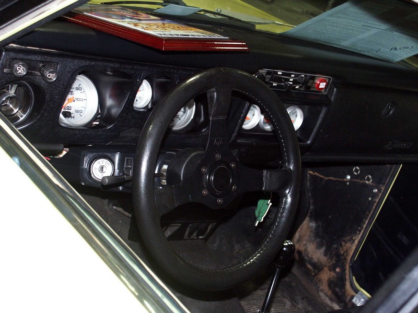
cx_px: 209
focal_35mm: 83
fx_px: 1002
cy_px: 156
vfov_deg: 17.8
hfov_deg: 23.6
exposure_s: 1/60
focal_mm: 20.55
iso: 200
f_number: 3.5
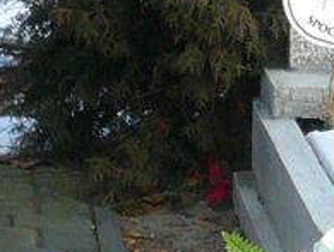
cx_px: 622
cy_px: 501
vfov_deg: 6.7
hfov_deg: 8.8
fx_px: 2078
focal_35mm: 215
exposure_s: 1/250
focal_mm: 4.6
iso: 100
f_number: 2.8
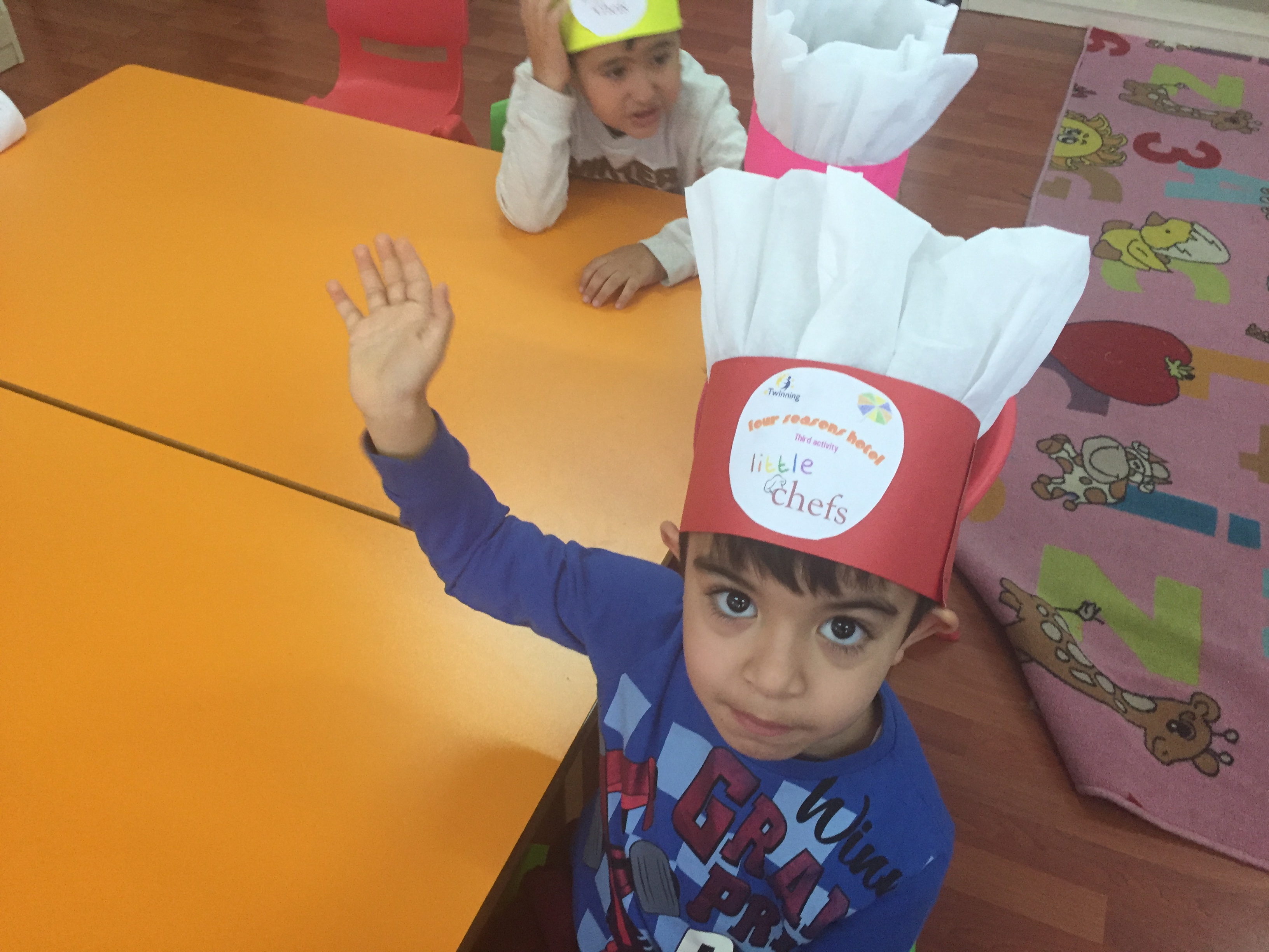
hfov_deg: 61.7
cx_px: 634
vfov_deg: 48.2
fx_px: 1063
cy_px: 476
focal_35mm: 29
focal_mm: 4.15
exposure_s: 1/33
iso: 200
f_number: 2.2
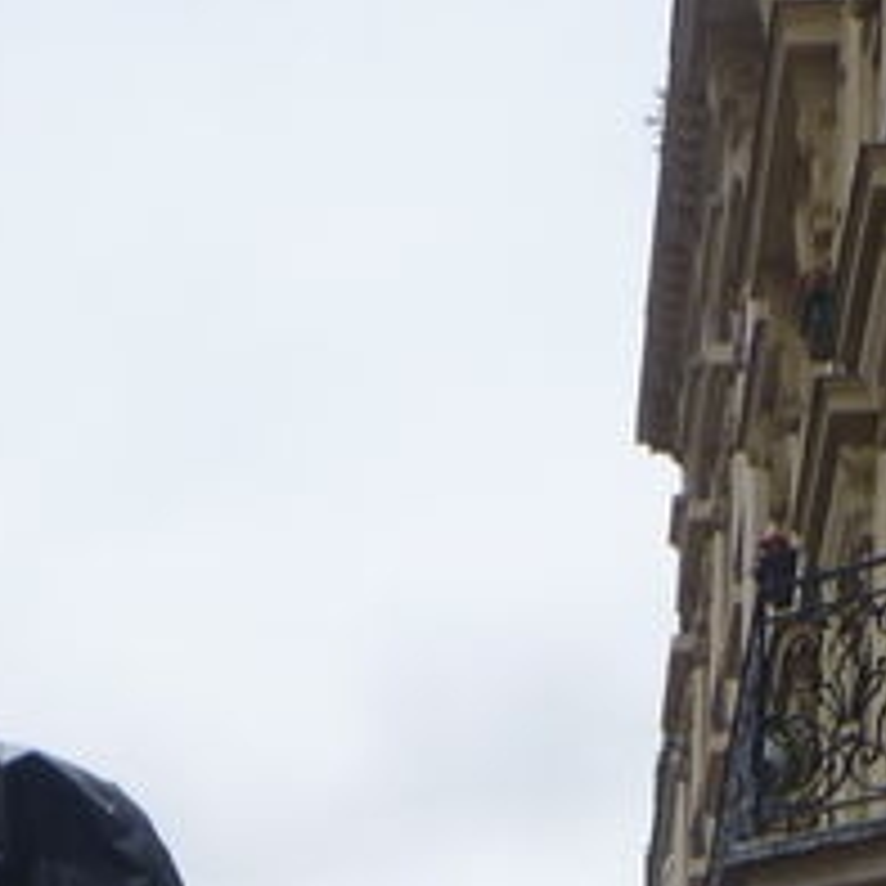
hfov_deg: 10.5
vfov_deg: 9.6
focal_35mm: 165
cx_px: -31
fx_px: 4778
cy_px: 1970
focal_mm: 6.4
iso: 80
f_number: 3
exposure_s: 1/60
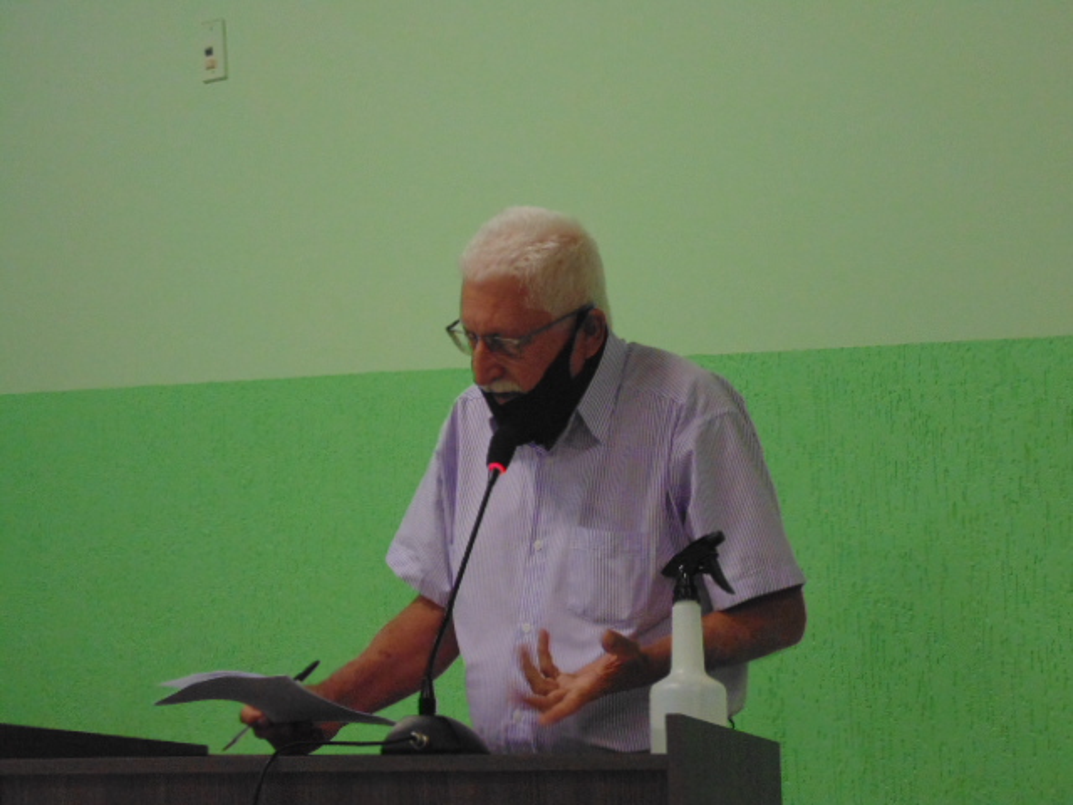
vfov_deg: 18.7
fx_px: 2449
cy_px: 402
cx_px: 536
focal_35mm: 79
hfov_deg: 24.7
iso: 400
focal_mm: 14.1
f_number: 4.3
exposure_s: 1/30
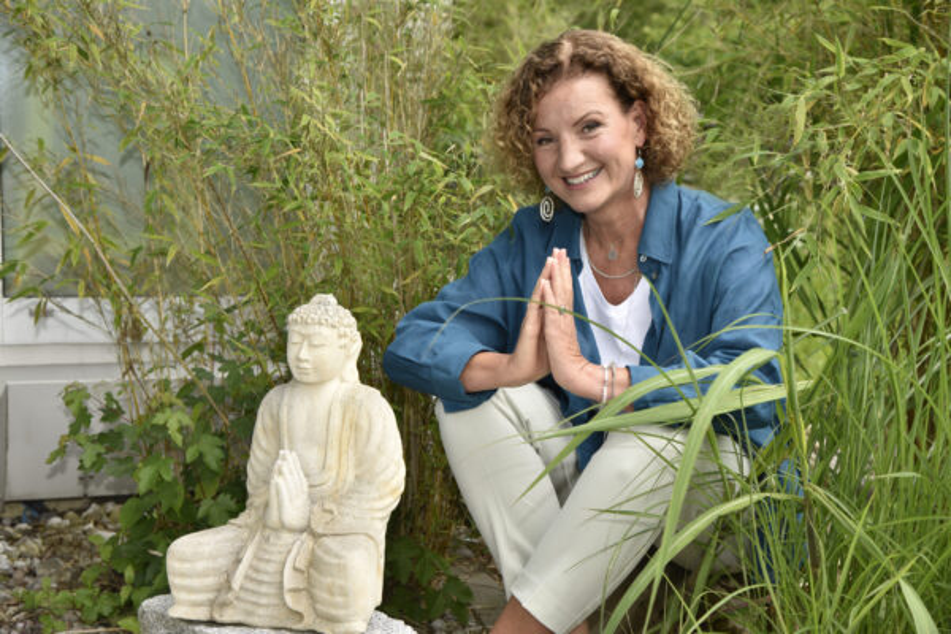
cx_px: 476
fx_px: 1638
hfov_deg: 32.4
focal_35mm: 62
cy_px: 317
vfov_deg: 21.9
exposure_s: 1/200
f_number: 5.6
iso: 320
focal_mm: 62
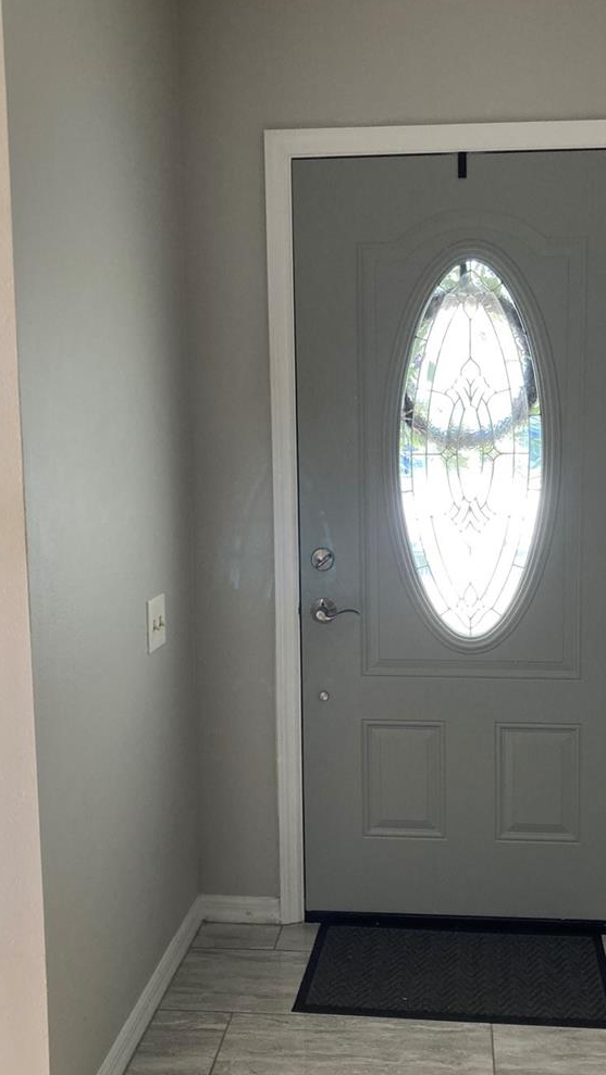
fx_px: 1056
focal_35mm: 37
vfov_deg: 54.0
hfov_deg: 31.8
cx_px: 391
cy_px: 553
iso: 125
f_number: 1.8
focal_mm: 3.99
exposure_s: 1/60
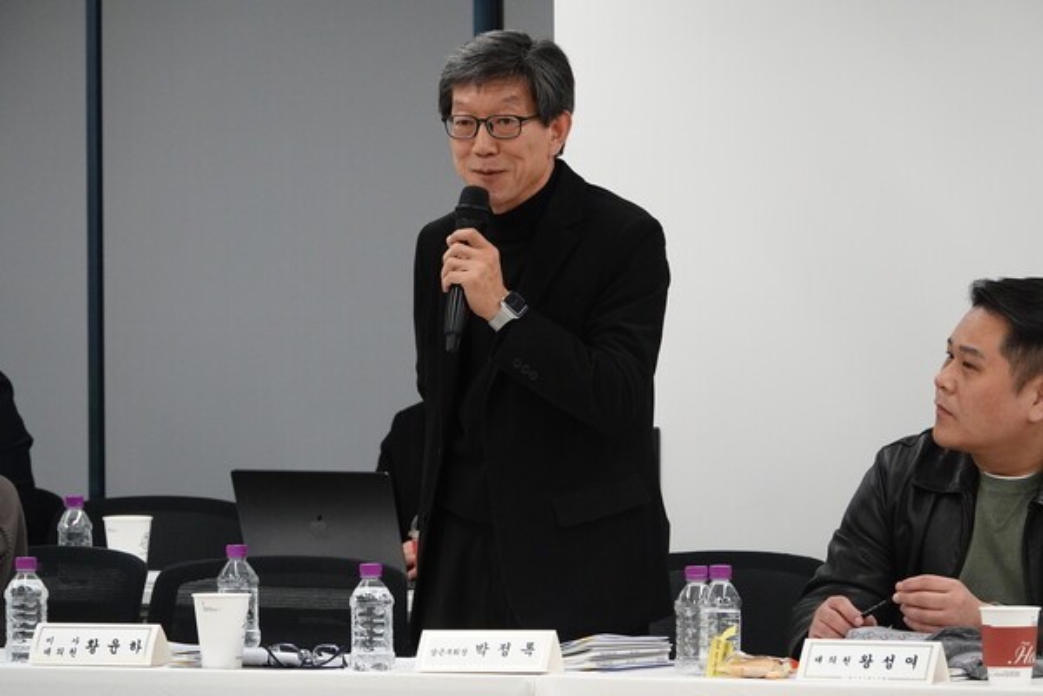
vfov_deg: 5.6
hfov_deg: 8.3
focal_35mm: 247
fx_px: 7156
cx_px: 522
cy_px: 348
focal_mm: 90.45
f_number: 4
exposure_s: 1/250
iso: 1600
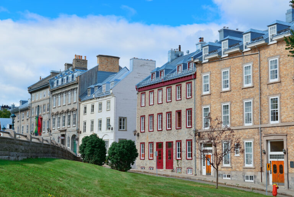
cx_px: 147
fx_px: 507
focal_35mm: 62
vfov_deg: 21.9
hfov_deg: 32.4
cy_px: 98
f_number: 8
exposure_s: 1/320
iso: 100
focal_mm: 62
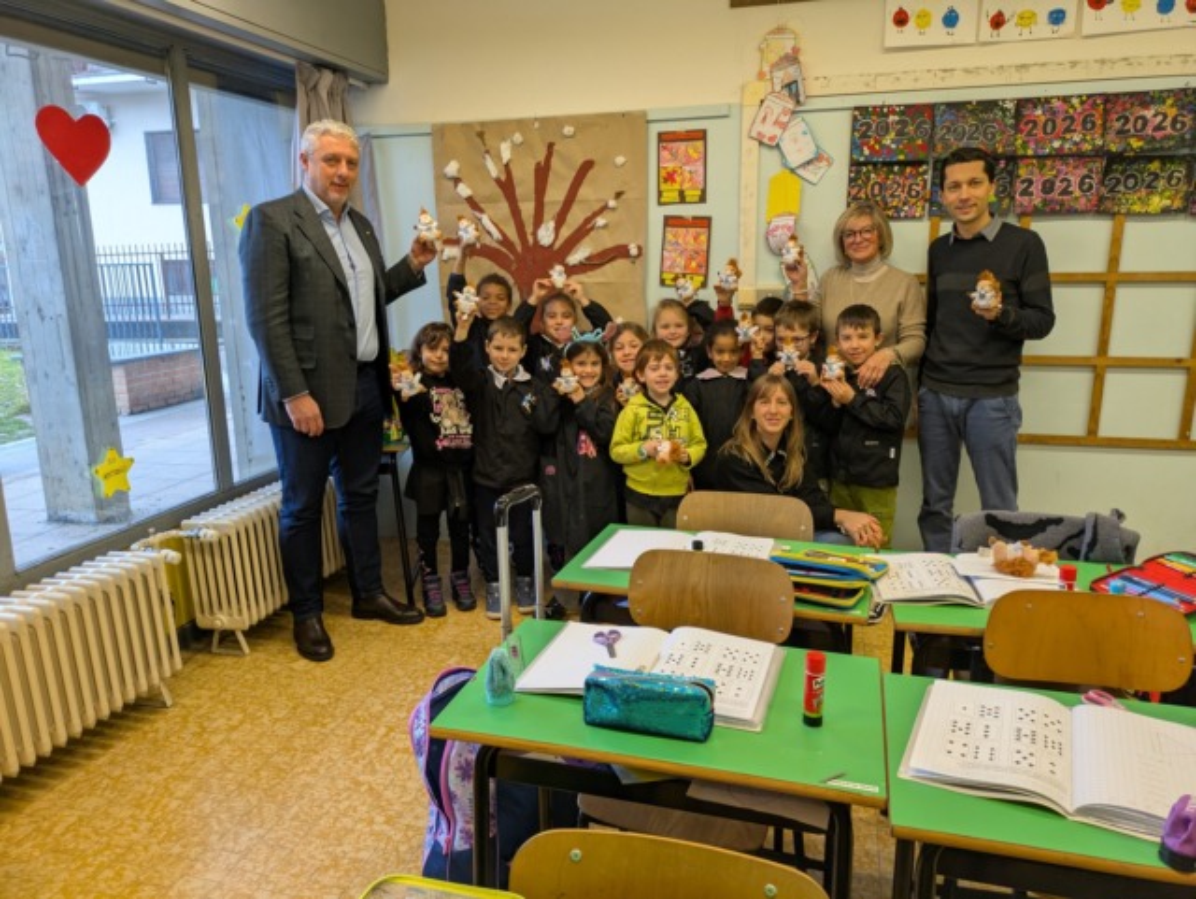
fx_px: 864
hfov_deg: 69.4
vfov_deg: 54.9
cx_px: 598
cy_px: 450
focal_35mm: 25
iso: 173
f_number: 1.89
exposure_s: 1/50
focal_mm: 5.43
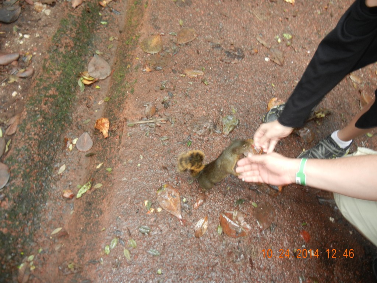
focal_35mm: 30
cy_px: 142
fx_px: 327
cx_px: 188
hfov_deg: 60.0
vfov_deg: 46.8
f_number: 3.5
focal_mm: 5.4
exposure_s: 1/2.4
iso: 200
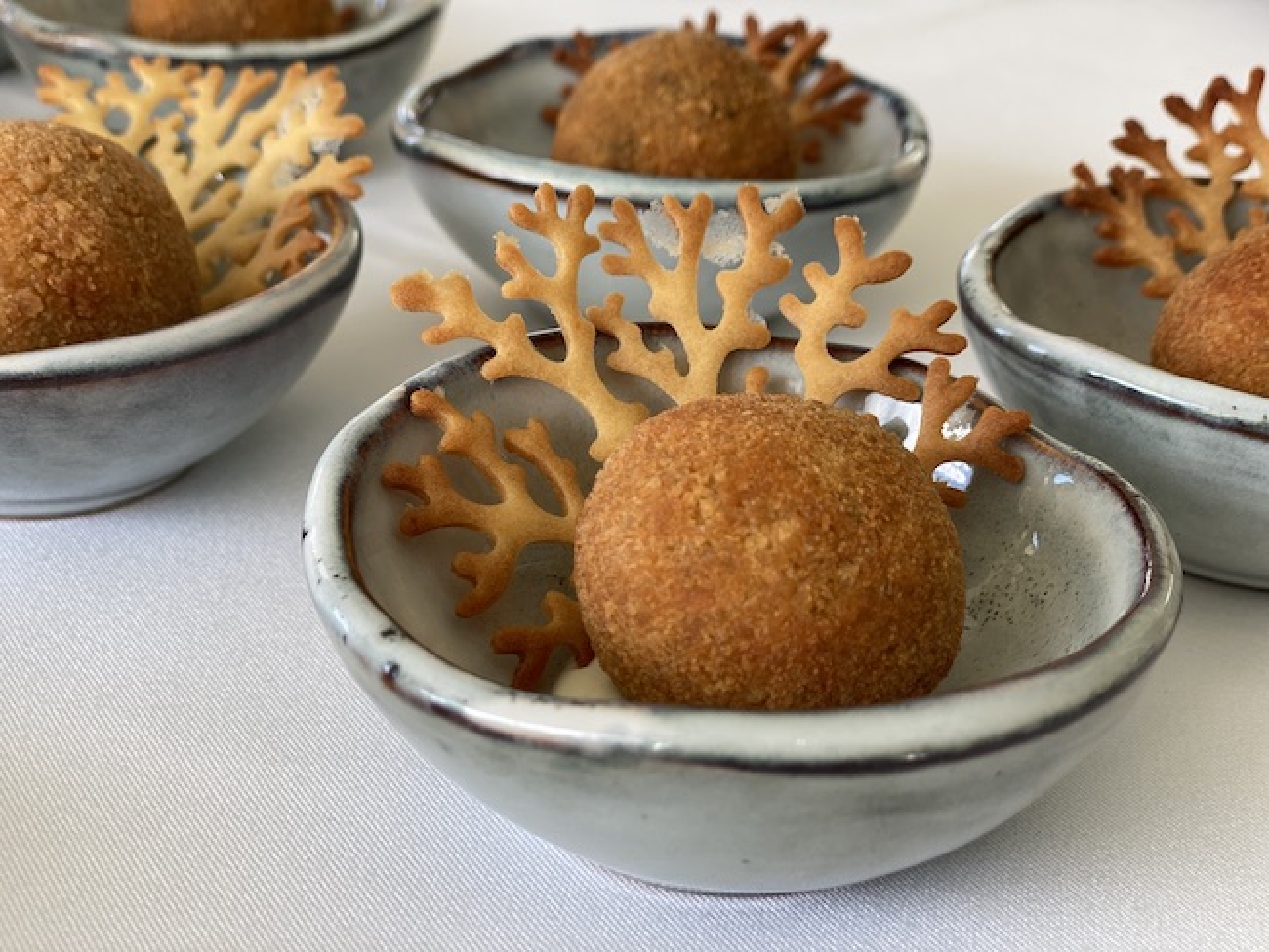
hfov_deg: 36.8
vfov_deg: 28.1
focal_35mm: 52
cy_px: 476
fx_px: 1907
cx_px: 634
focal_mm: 6
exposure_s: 1/138
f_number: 2
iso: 20
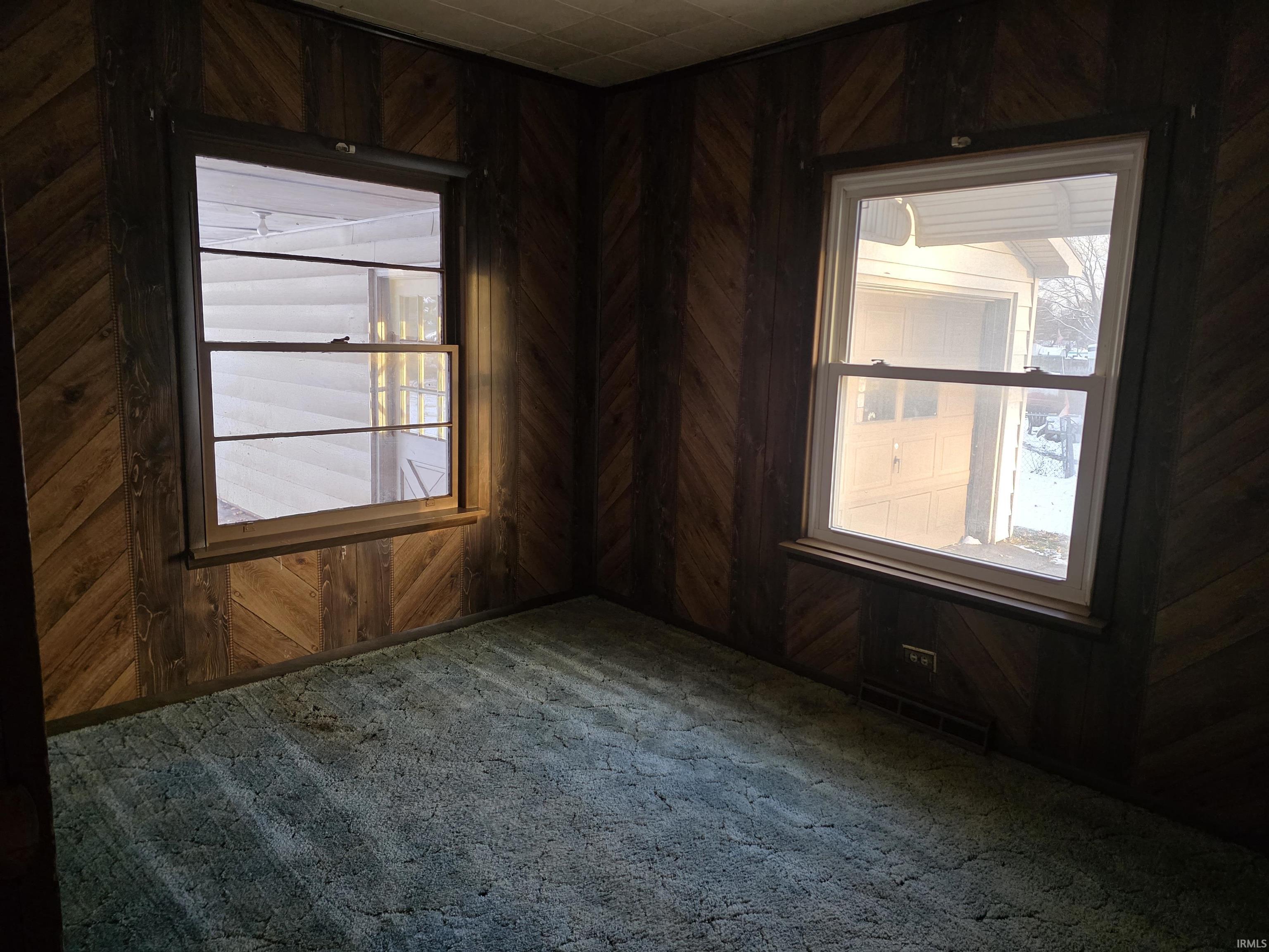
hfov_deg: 73.9
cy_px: 476
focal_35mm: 23
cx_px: 634
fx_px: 843
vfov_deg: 58.9
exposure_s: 1/120
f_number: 1.7
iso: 800
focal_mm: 6.3
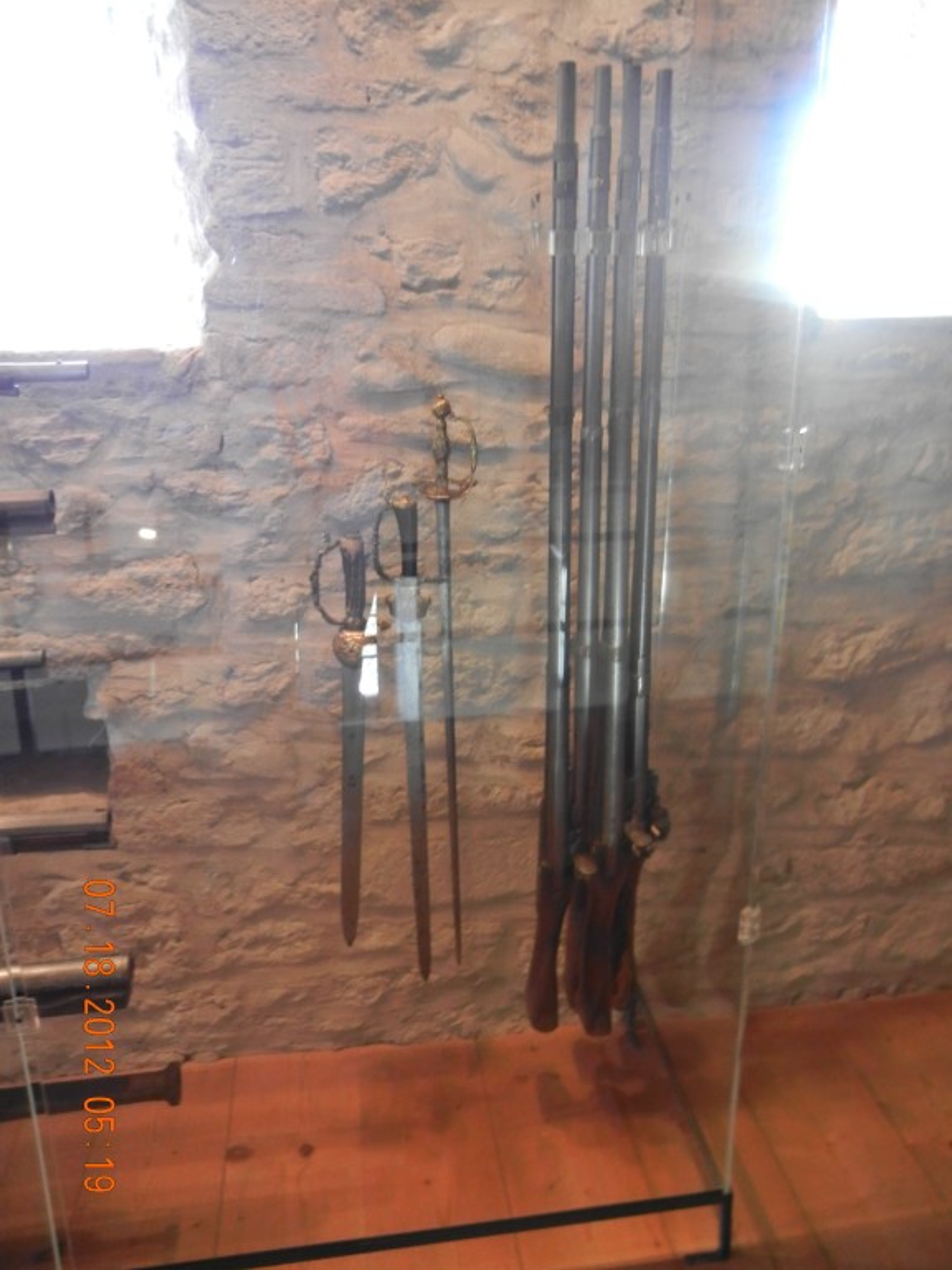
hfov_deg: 46.8
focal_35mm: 30
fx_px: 1100
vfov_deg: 60.0
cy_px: 635
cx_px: 476
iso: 200
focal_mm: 5.4
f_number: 3.5
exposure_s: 1/4.5
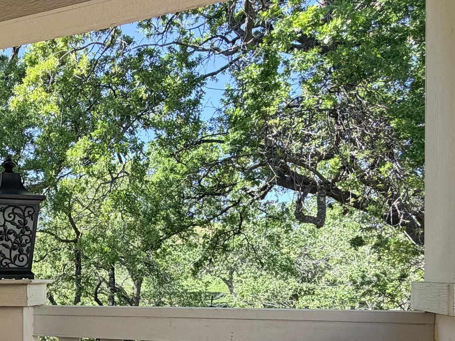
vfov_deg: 37.9
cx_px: -2
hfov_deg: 43.8
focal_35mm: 36
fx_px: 473
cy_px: 283
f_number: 2.2
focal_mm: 2.22
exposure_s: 1/531
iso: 40
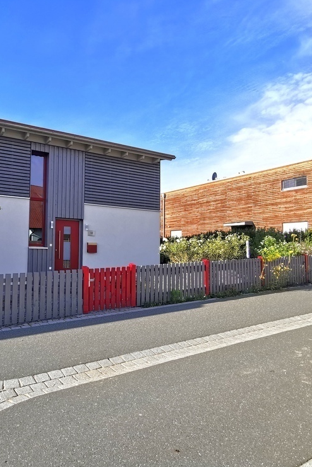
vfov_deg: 76.1
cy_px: 237
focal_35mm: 23
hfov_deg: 52.7
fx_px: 299
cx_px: 78
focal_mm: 2.35
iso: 50
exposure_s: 1/745
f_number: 2.2
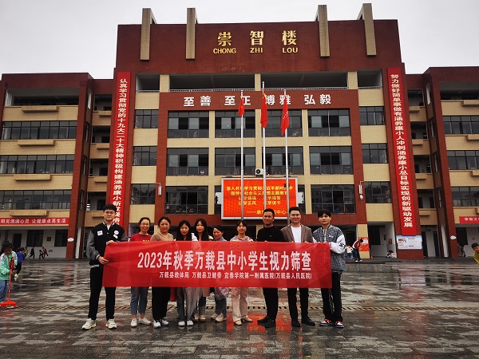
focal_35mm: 27
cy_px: 180
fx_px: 374
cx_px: 240
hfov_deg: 65.3
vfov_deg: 51.4
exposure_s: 1/2299
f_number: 1.6
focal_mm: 5.56
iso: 50
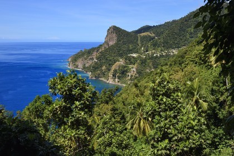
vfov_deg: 31.9
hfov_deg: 46.4
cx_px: 117
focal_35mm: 42
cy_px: 78
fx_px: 273
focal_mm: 42
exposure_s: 1/200
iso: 200
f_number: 16
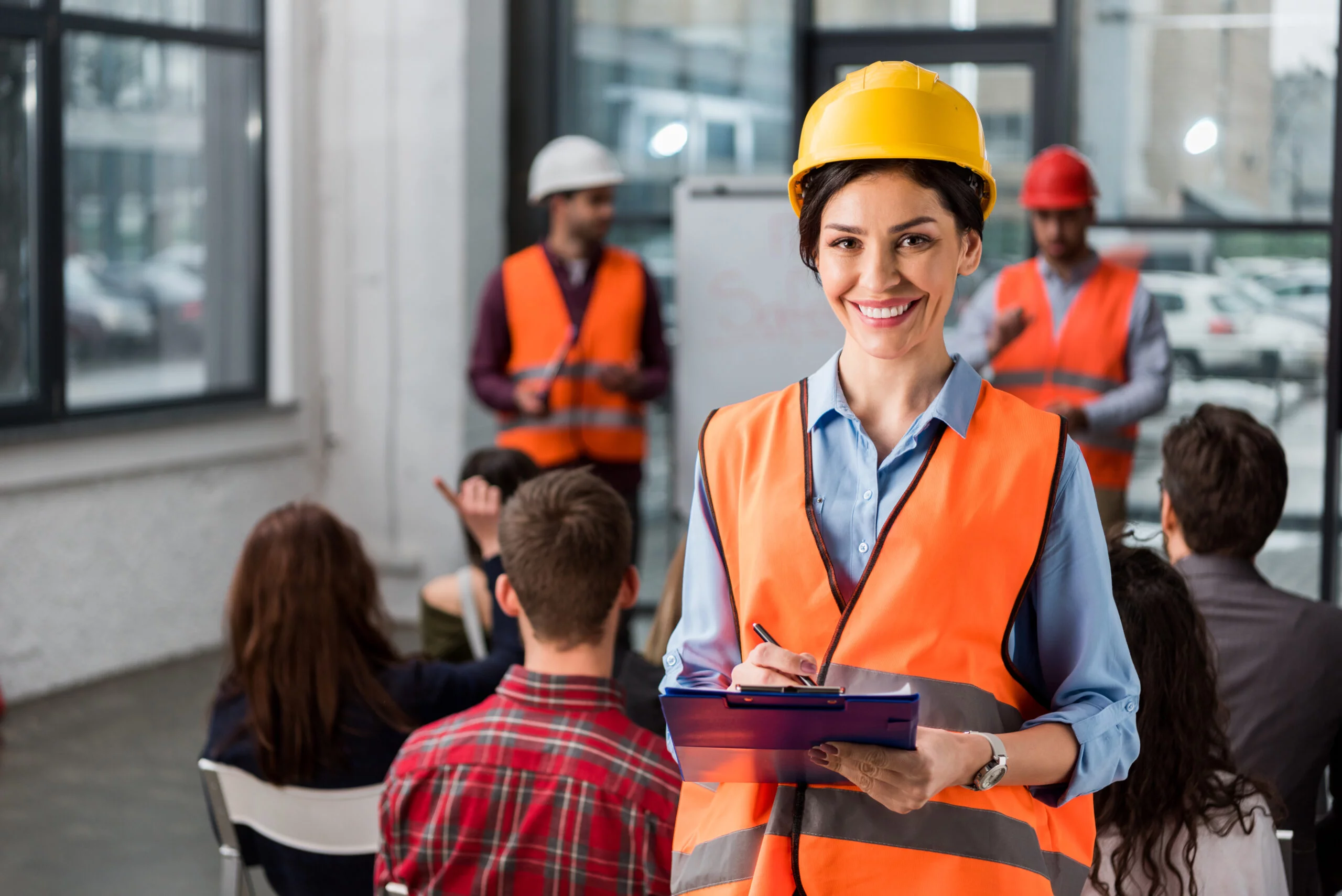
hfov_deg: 28.8
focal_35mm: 70
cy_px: 448
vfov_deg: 19.5
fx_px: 2610
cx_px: 671
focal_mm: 70
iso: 200
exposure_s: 1/200
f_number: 2.8
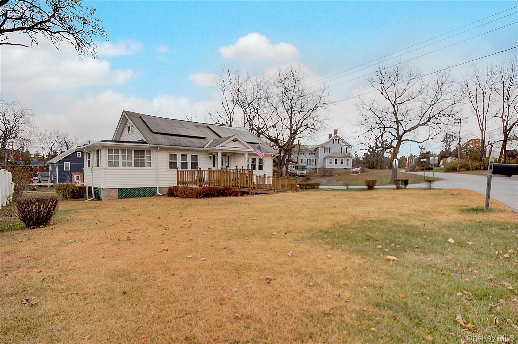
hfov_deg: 90.1
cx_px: 259
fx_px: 259
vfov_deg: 67.3
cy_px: 172
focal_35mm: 18
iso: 200
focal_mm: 12
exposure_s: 1/40
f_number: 14
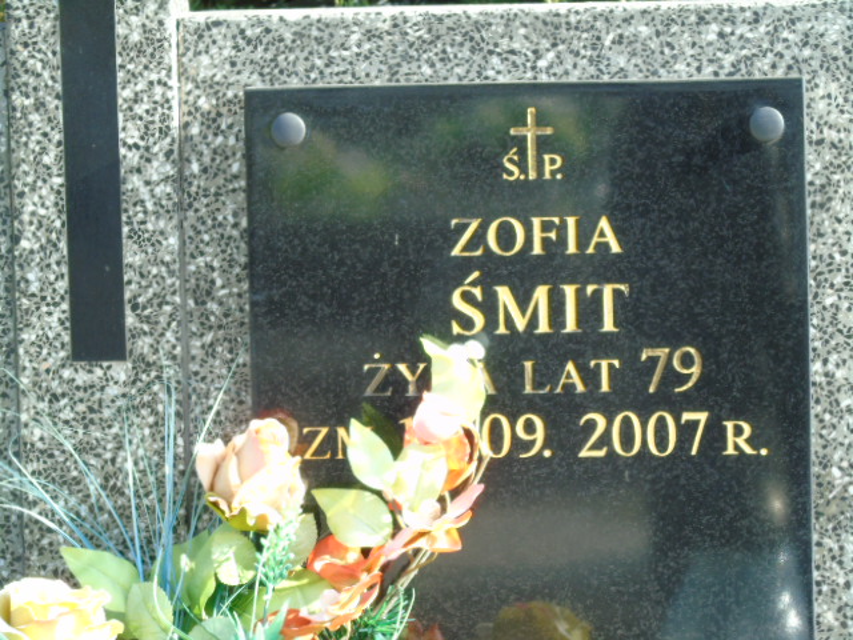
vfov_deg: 7.0
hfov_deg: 9.3
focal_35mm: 212
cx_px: 426
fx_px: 5224
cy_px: 320
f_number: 4.7
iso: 160
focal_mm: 38
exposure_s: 1/125
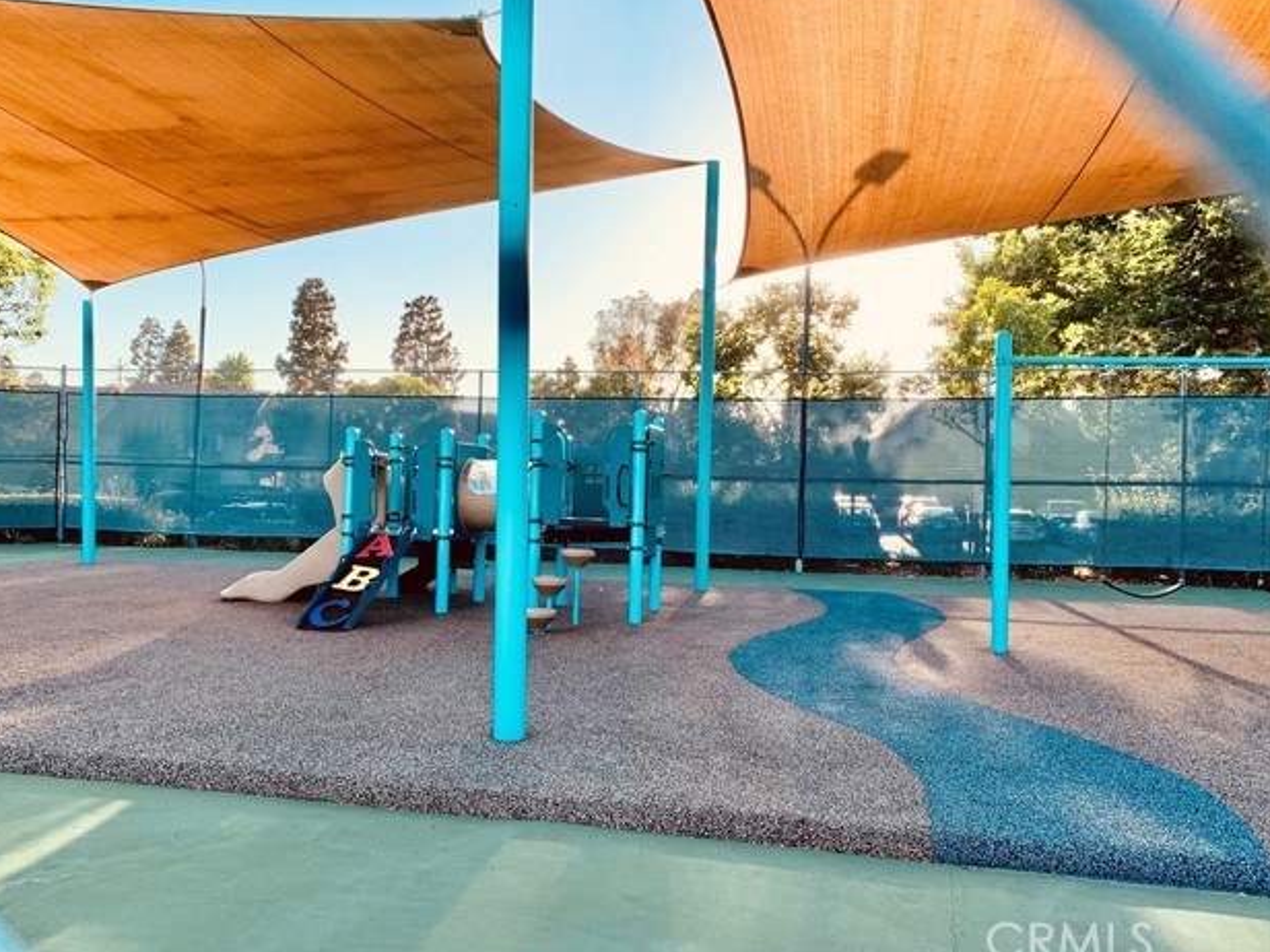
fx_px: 991
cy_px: 476
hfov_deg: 65.3
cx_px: 616
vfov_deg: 51.4
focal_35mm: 27
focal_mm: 4.25
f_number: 1.8
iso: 25
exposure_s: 1/623
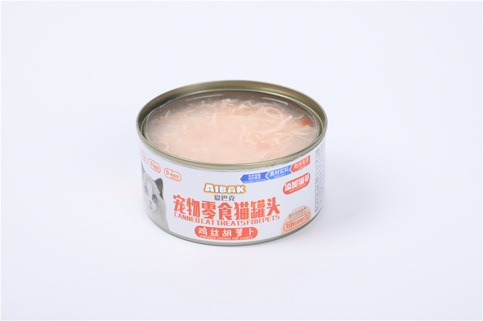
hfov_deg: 17.1
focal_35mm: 120
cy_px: 160
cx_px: 242
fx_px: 1609
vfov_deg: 11.4
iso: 125
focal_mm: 120
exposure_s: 1/125
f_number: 11
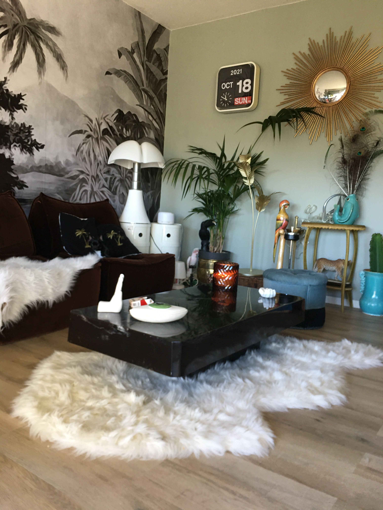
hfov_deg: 48.2
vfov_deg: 61.7
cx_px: 192
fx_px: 428
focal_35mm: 29
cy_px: 255
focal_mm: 4.15
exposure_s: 1/33
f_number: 2.2
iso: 64
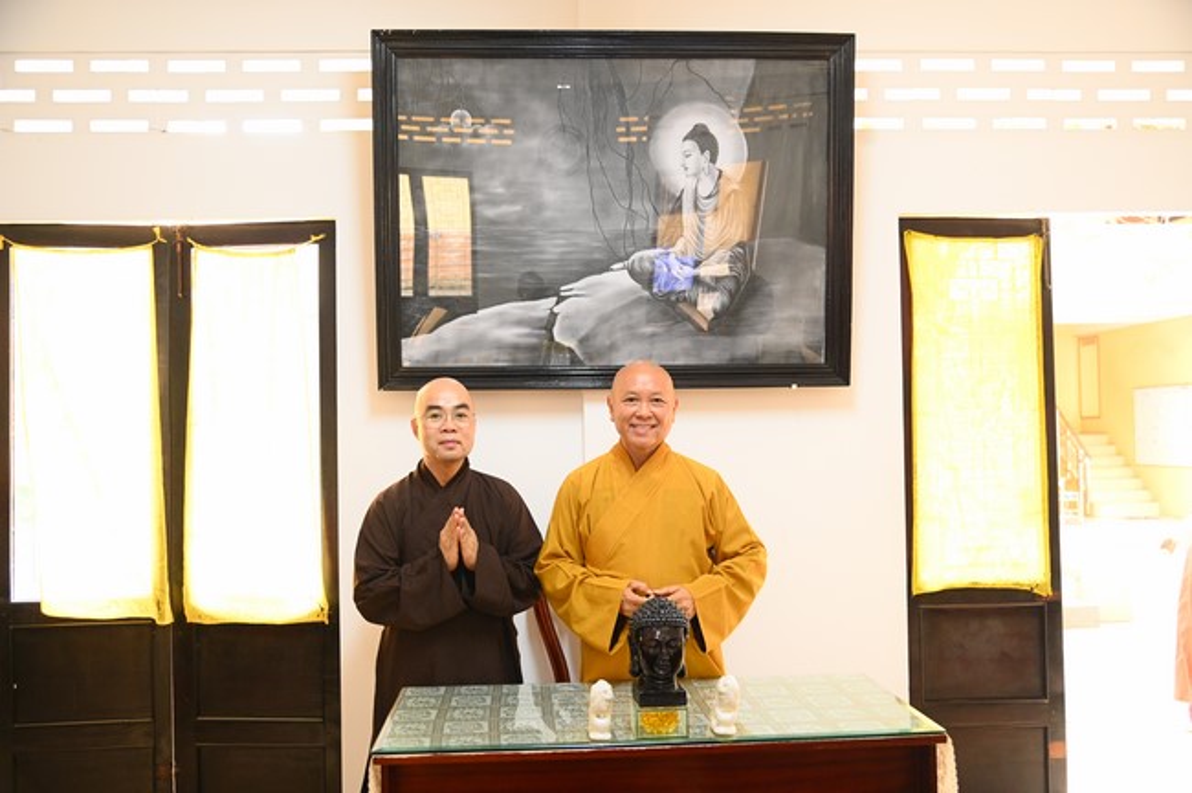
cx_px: 596
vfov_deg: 38.8
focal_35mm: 34
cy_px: 396
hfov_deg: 55.8
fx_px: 1125
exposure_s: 1/200
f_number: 4
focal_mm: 34
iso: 4000
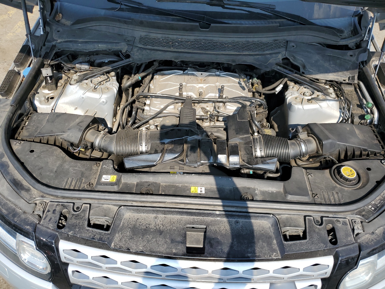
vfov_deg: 53.1
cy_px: 144
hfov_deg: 67.3
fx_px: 289
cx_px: 192
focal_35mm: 26
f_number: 1.5
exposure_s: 1/2000
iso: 50
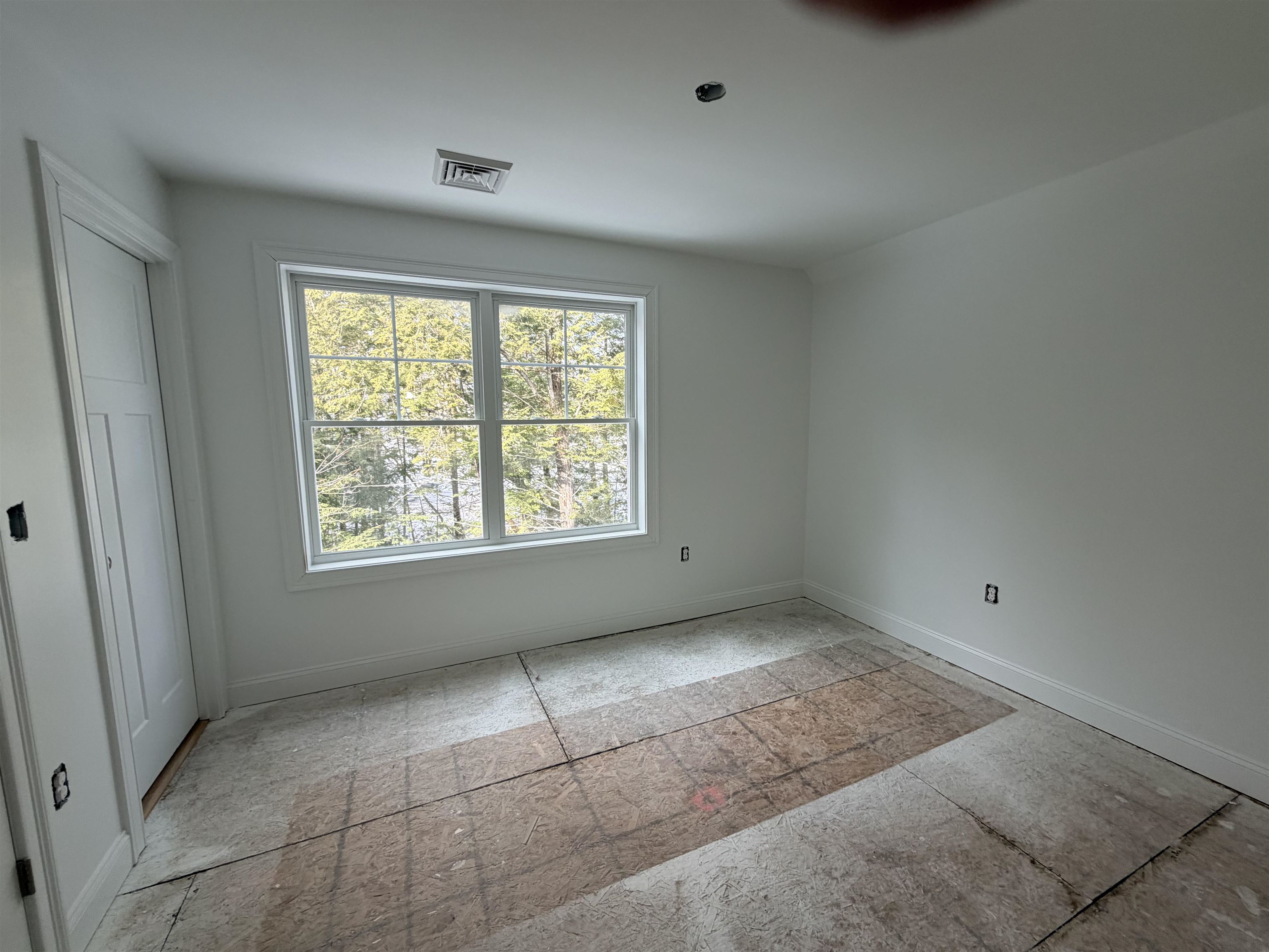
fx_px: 513
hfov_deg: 102.1
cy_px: 476
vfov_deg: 85.7
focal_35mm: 14
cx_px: 634
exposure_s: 1/121
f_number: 2.2
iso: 80
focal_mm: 2.22
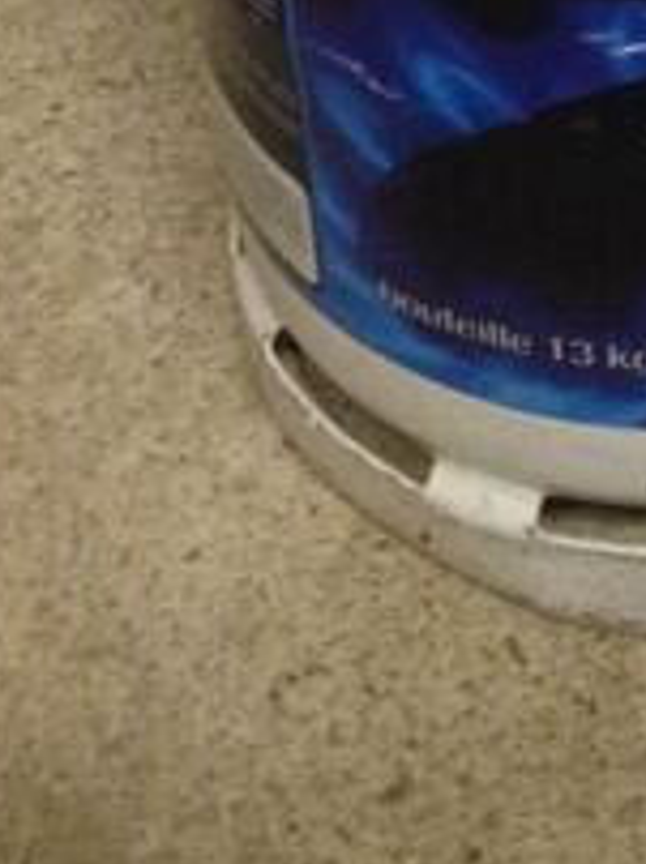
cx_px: 488
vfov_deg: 17.0
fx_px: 2768
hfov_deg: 13.3
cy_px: -145
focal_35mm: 111
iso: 400
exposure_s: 1/15
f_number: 2.4
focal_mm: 4.28
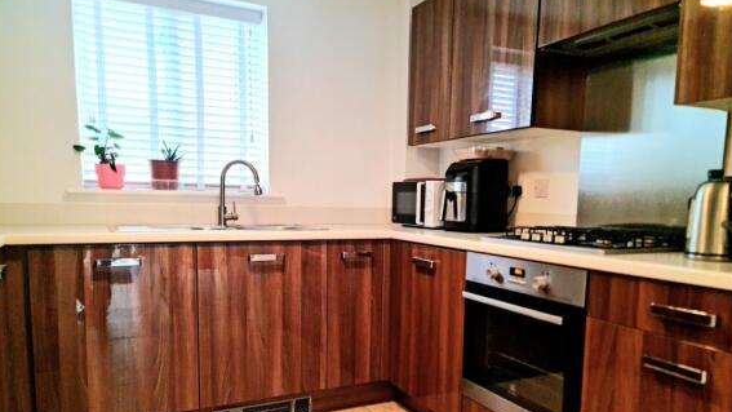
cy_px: 267
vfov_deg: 41.1
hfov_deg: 67.9
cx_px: 369
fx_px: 543
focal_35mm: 28
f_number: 1.8
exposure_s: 1/50
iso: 250
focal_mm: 7
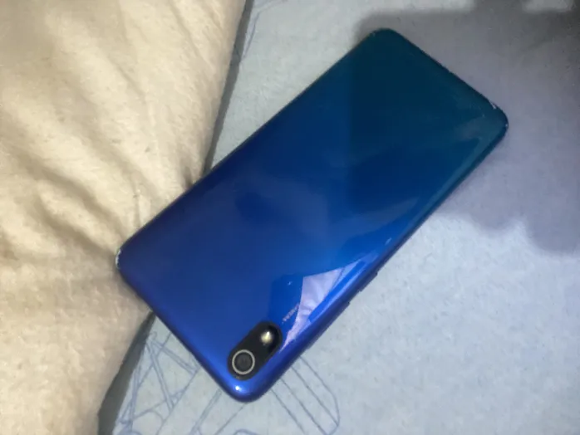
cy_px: 218
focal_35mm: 23
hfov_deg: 73.9
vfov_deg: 58.9
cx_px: 290
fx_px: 386
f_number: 2.2
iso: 640
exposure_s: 1/25
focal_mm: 2.71
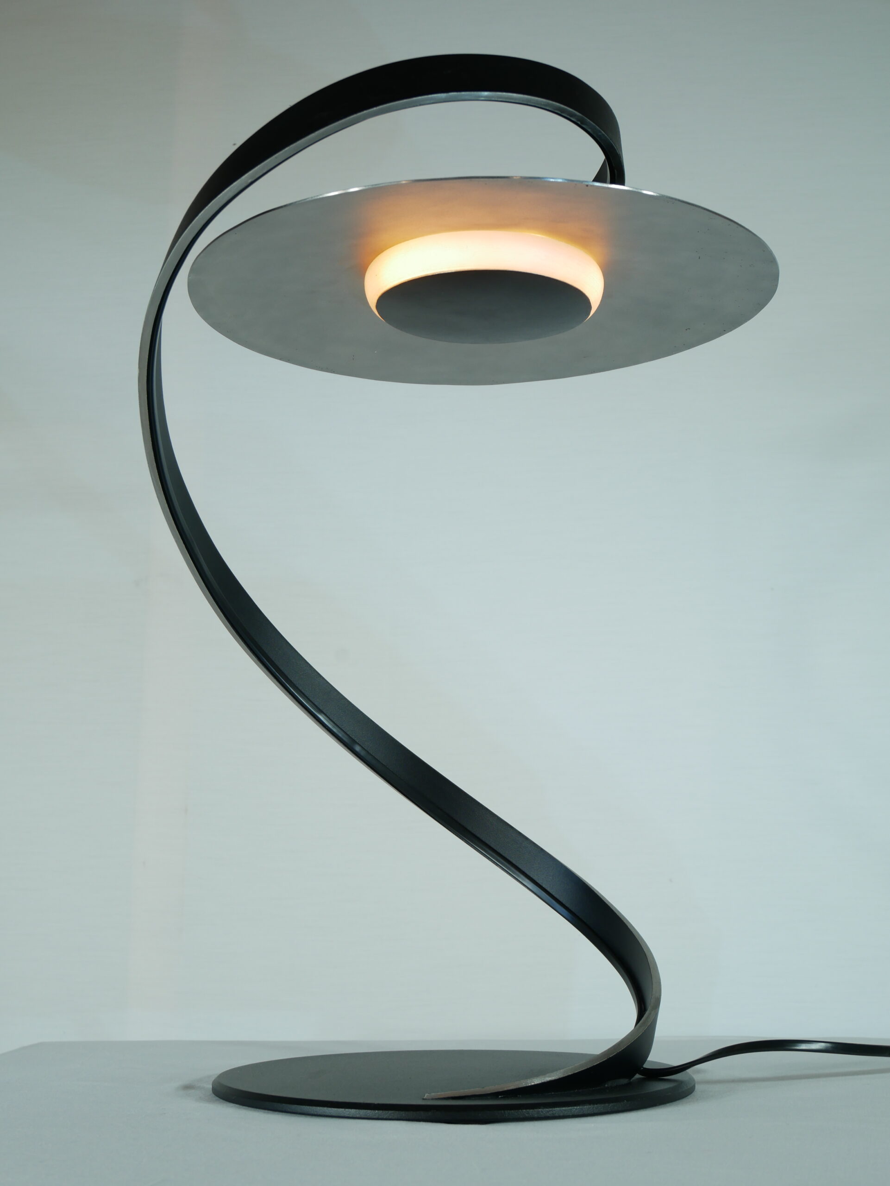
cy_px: 593
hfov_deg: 29.1
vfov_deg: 38.2
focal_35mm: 50
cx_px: 445
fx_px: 1713
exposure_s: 1/80
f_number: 5.1
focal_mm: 25
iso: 200
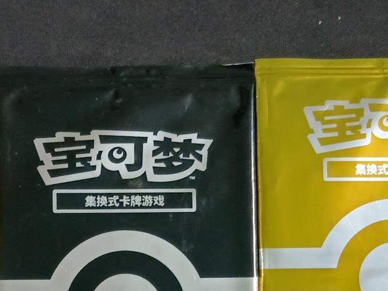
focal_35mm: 83
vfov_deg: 17.3
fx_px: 930
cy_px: 295
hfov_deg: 23.4
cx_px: 124
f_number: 1.8
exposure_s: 1/60
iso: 940
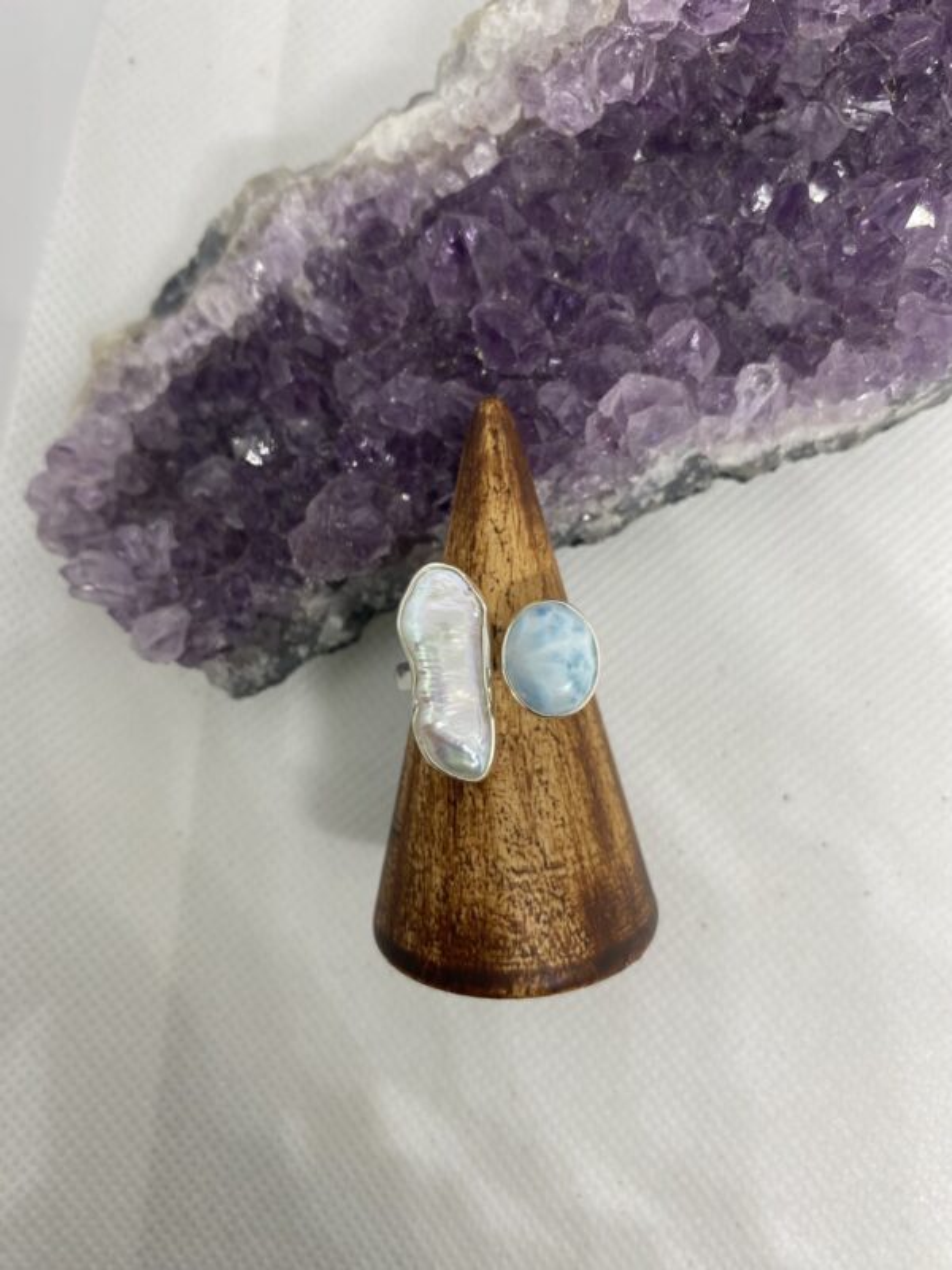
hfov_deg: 54.9
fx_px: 917
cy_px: 635
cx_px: 476
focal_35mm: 25
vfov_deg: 69.4
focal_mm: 4.25
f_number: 1.8
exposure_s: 1/121
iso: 80
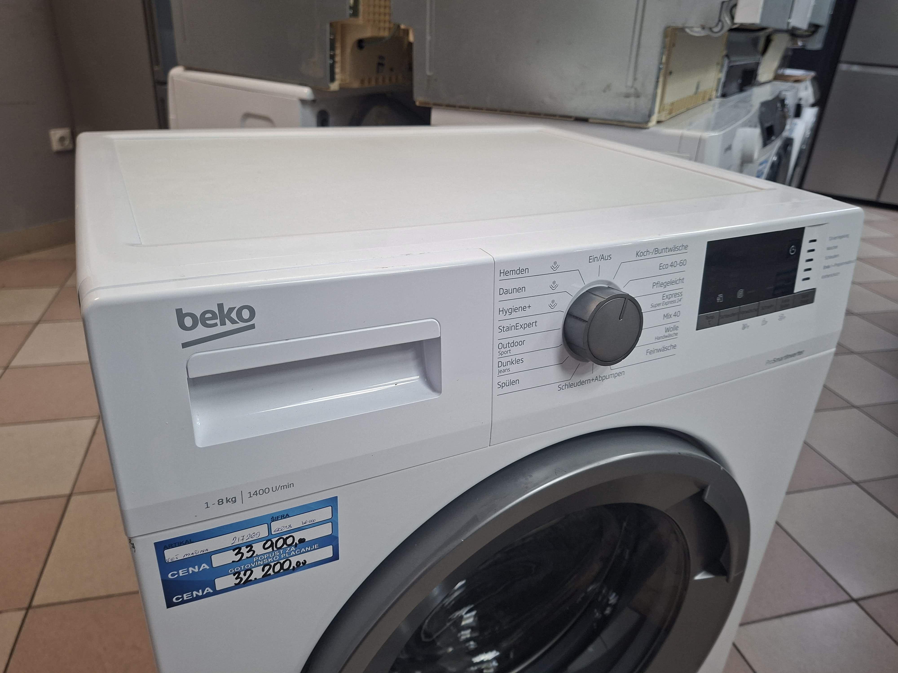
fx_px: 597
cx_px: 449
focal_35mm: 23
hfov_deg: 73.9
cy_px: 336
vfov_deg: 58.9
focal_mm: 5.54
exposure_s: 1/50
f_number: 1.8
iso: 160
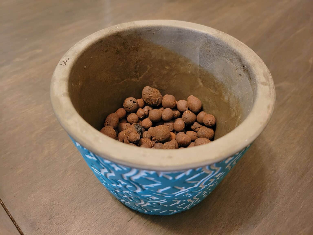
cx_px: 156
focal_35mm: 26
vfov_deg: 53.1
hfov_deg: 67.3
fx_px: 235
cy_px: 118
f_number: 1.8
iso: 1000
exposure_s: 1/24
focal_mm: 5.4
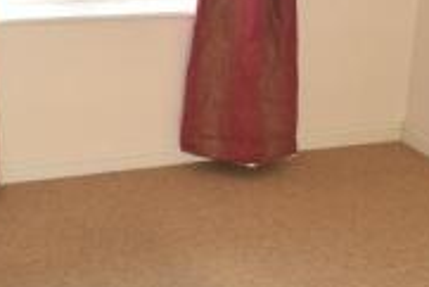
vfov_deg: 19.1
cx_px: 192
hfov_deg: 28.4
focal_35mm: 71
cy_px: 72
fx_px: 847
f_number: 5.6
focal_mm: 18
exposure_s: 1/125
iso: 500
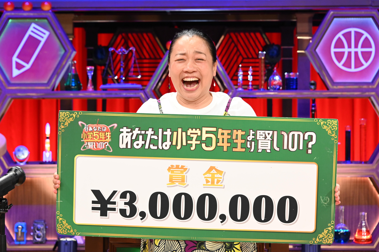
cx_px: 190
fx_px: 1031
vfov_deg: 13.9
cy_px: 126
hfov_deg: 20.8
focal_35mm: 98
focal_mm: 98
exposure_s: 1/250
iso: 5000
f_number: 8
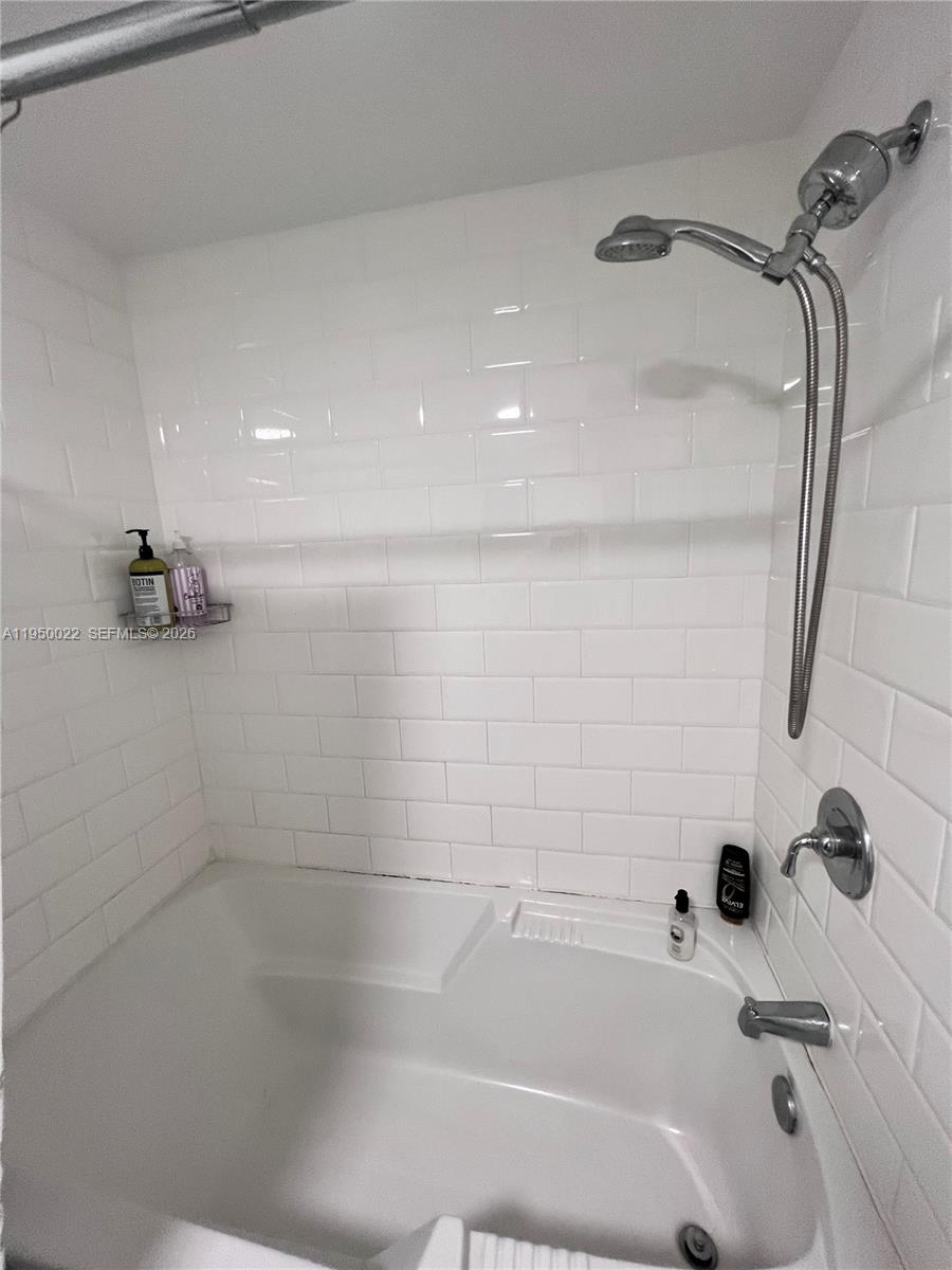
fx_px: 477
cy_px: 635
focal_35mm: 13
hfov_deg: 89.9
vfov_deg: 106.2
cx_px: 476
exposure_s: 1/60
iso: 160
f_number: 1.8
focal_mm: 1.57
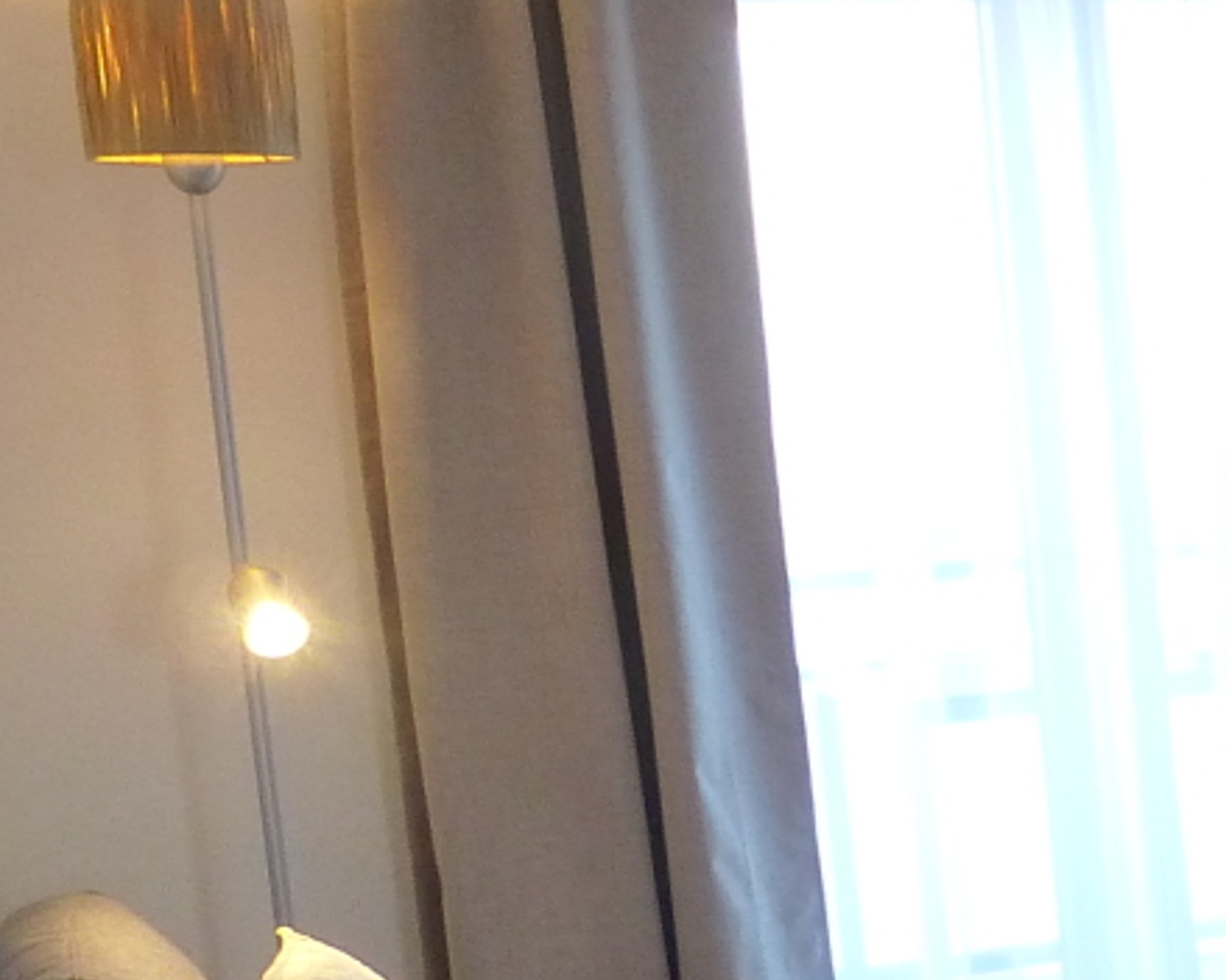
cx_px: 2019
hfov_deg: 19.5
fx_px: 2902
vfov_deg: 18.9
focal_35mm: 80
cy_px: 825
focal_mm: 4.3
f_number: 3.5
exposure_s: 1/40
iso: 400
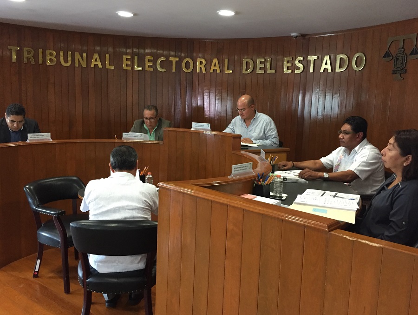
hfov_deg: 61.6
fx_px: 351
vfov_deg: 48.3
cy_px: 158
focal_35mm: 29
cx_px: 209
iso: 200
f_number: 2.2
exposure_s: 1/30
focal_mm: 4.15
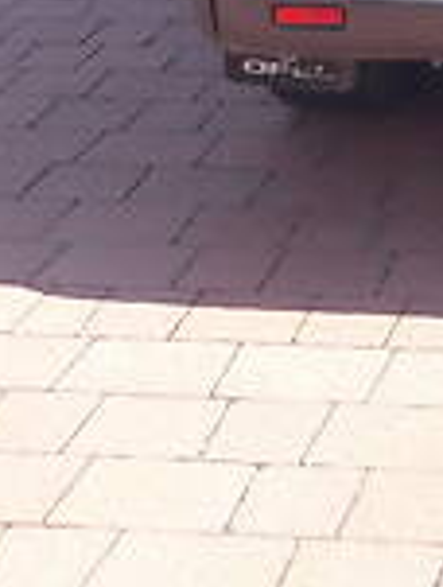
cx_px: 731
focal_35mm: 111
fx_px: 1886
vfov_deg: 16.0
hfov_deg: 12.5
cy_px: -327
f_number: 1.9
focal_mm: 3.7
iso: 40
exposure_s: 1/478
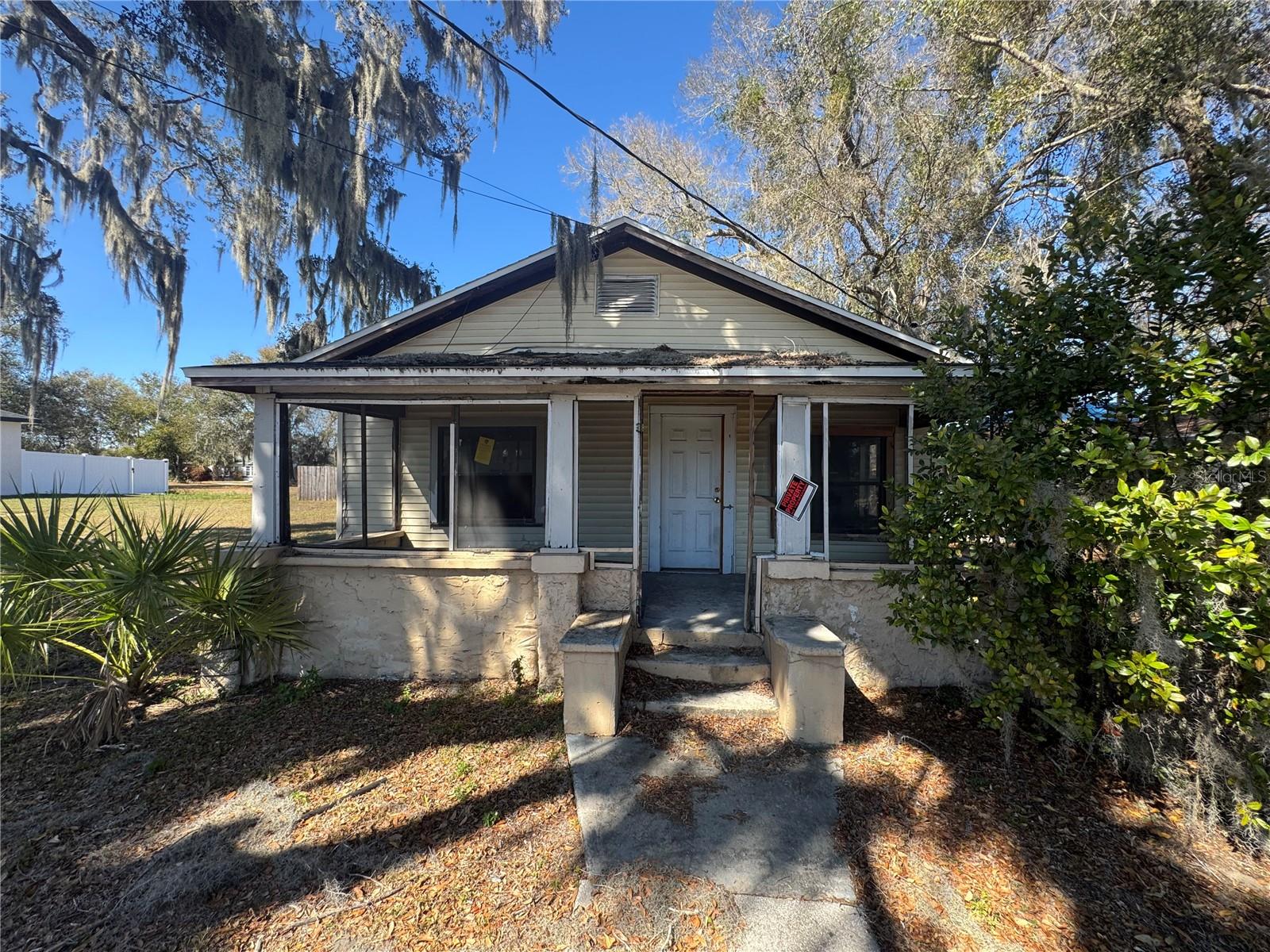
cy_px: 476
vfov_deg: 85.7
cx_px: 635
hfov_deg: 102.1
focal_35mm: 14
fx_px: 514
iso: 40
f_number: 2.2
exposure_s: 1/379
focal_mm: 2.22
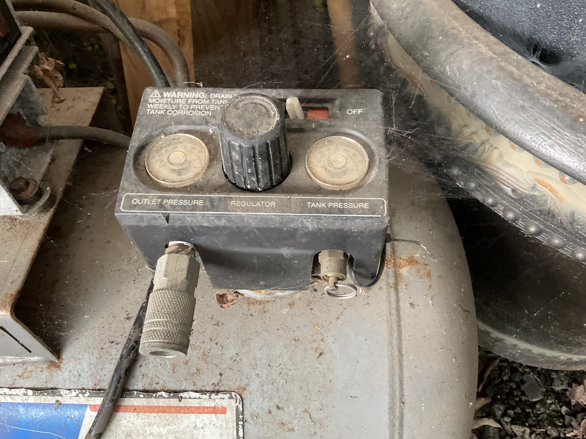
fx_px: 491
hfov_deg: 61.7
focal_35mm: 29
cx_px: 293
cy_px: 220
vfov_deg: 48.2
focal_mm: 3
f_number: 1.8
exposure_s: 1/40
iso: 250
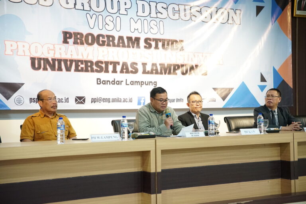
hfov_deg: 29.7
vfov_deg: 20.0
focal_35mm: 68
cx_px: 153
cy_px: 102
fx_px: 578
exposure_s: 1/100
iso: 5000
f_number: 2.8
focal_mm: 68
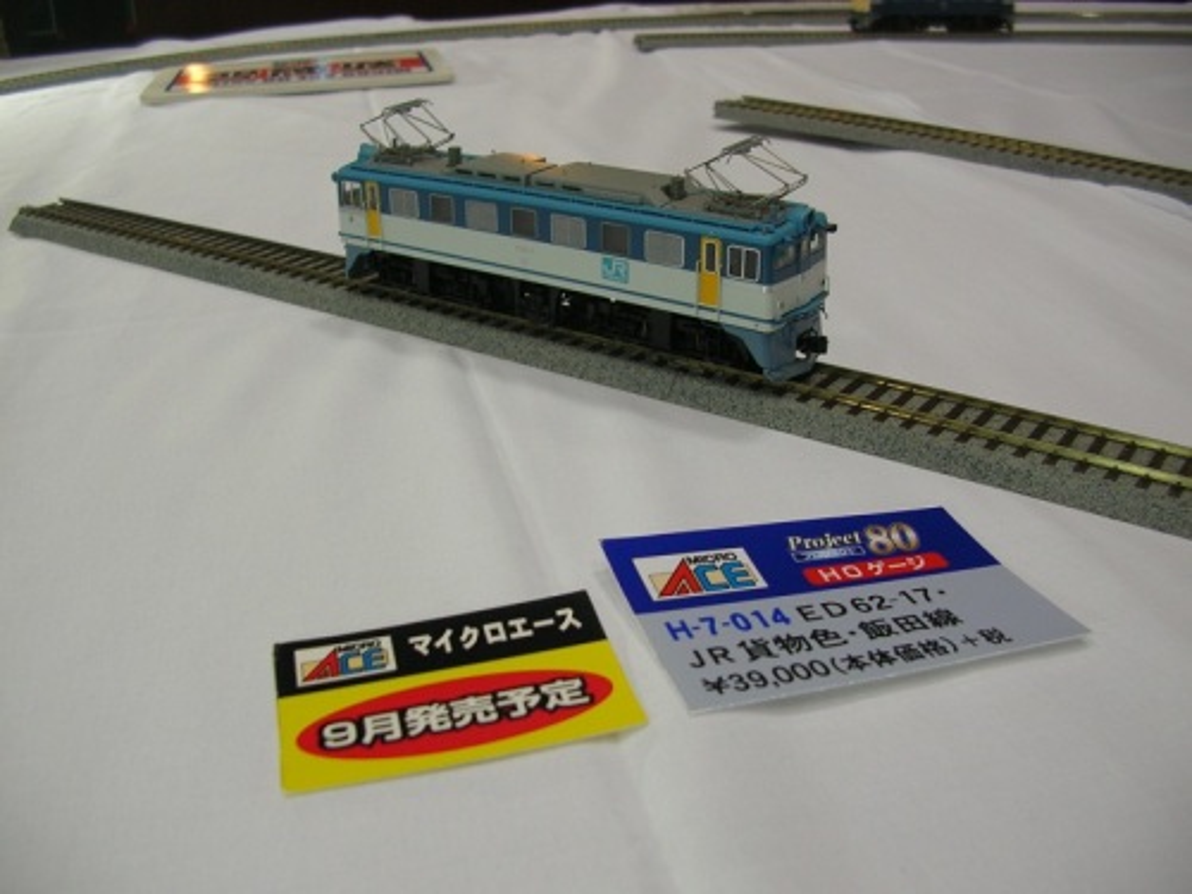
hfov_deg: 52.6
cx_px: 596
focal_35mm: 35
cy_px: 447
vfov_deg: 40.7
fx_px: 1205
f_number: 2.8
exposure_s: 1/38.2
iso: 50
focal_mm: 5.8
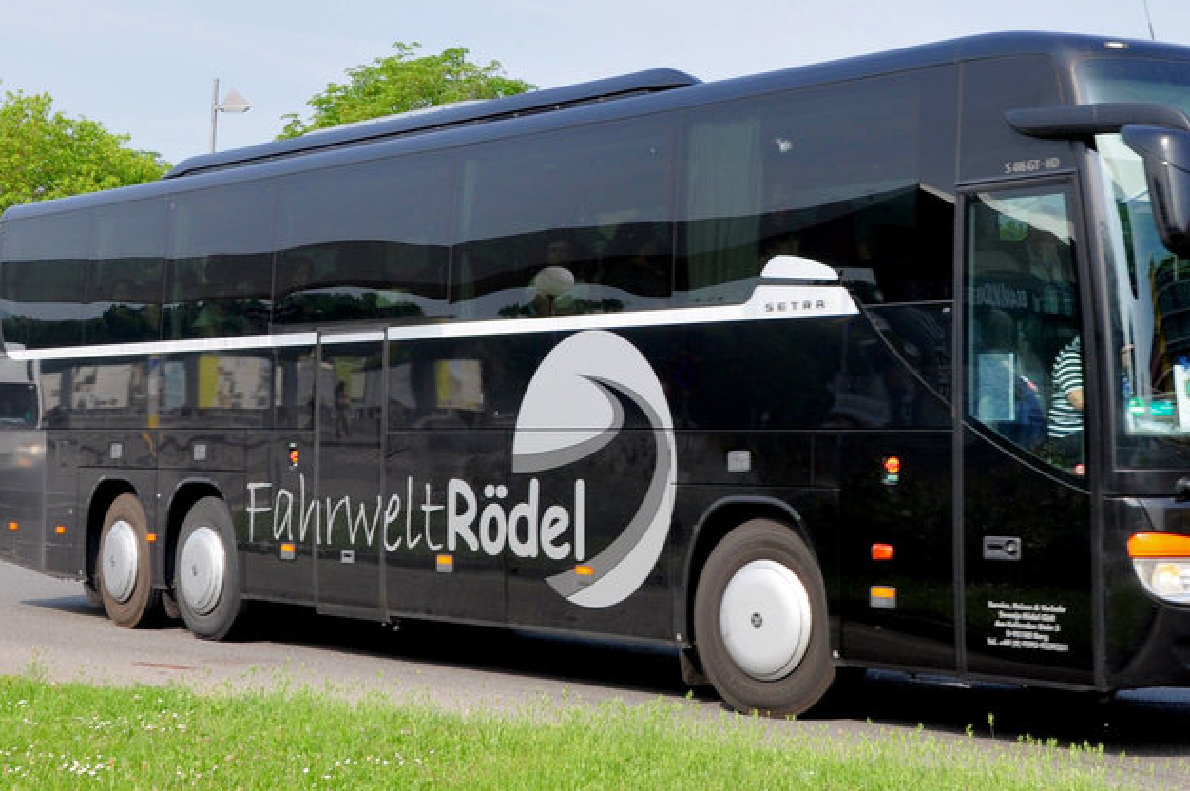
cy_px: 187
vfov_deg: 19.5
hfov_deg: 29.0
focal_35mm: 69
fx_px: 2278
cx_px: 817
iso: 200
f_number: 7.1
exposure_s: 1/200
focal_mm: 24
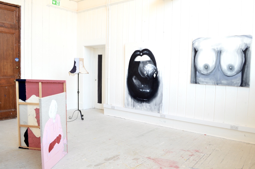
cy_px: 84
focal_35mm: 27
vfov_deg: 47.7
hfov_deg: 67.5
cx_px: 128
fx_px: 191
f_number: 5.6
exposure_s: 1/90
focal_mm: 18
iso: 800
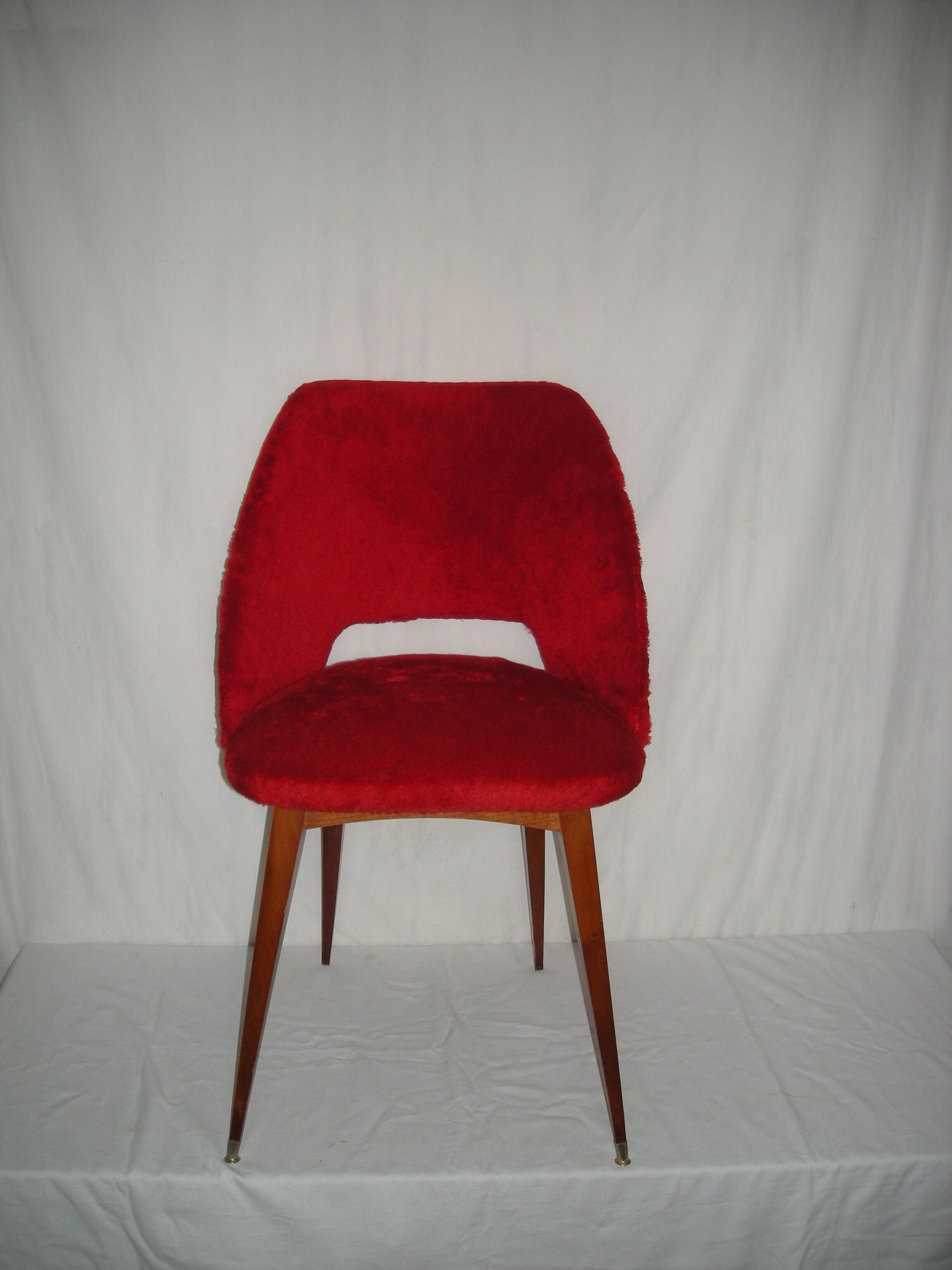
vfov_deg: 52.6
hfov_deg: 40.7
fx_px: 1283
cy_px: 635
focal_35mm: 35
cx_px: 476
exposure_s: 1/53.6
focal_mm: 5.7
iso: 50
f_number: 2.8
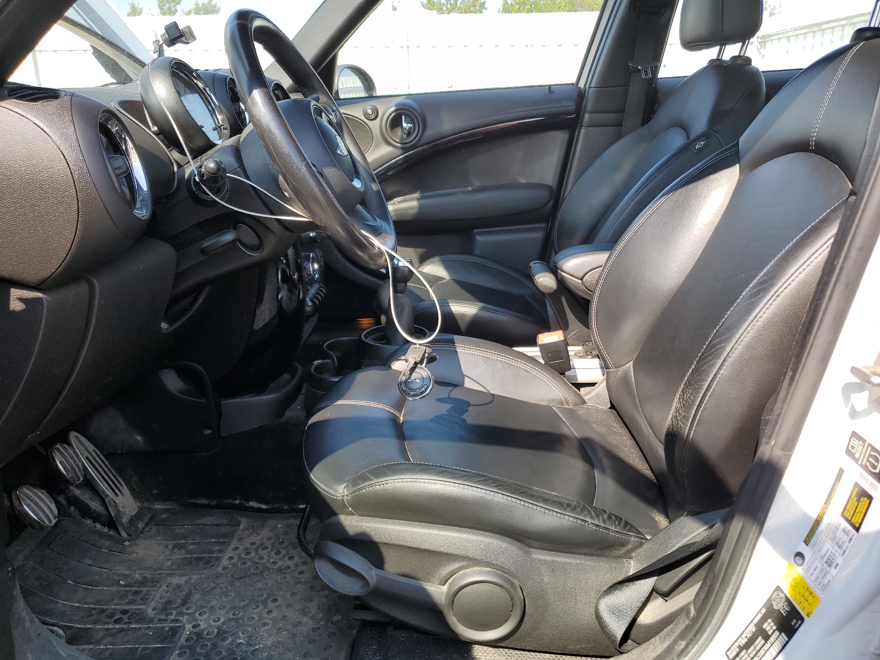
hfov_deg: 67.3
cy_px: 330
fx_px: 661
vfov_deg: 53.1
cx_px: 440
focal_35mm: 26
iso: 50
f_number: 1.5
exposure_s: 1/667
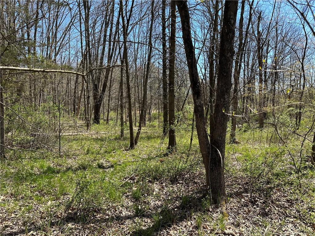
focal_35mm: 24
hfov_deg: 71.6
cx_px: 158
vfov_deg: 56.8
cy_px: 118
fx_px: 218
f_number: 1.78
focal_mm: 6.86
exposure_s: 1/1664
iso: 80
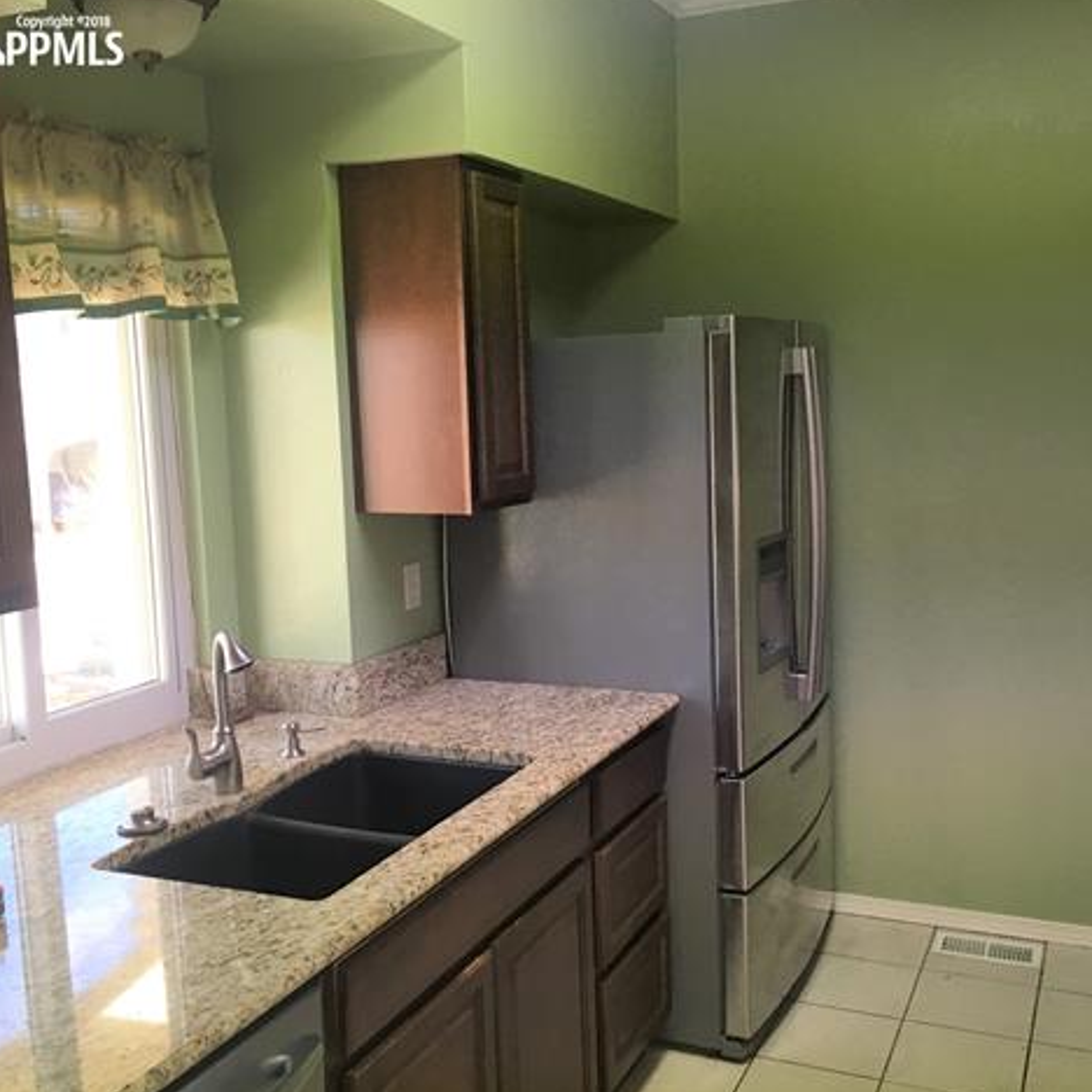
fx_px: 1249
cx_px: 574
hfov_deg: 47.2
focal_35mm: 35
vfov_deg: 47.2
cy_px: 542
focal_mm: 4.15
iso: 32
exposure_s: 1/30
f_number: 2.2
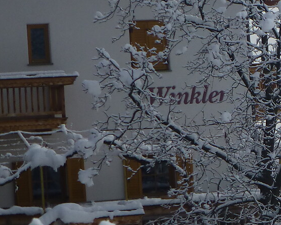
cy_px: 131
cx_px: 397
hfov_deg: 8.0
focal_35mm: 237
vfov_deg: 6.5
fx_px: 1971
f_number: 5
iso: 100
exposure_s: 1/1000
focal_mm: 12.5
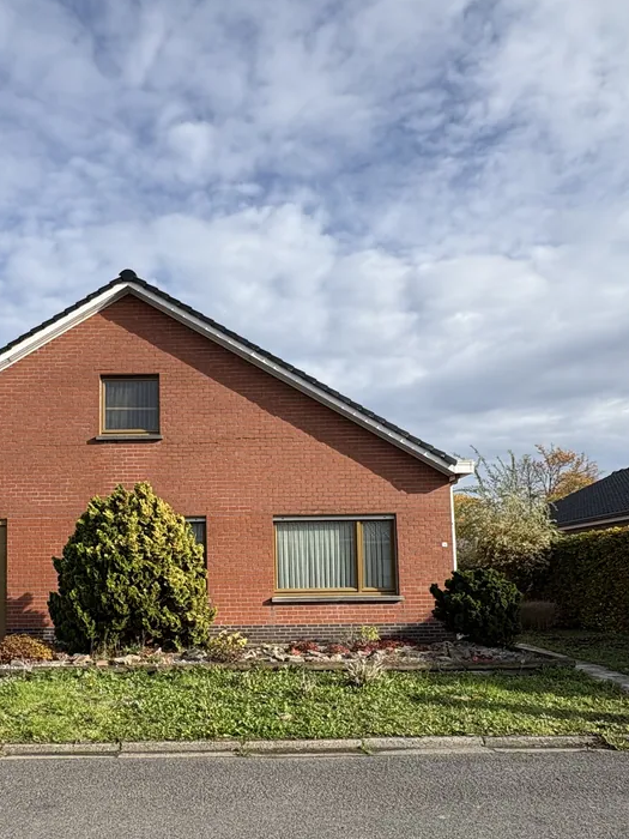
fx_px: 678
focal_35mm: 28
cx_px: 210
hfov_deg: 48.9
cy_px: 537
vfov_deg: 62.3
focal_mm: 2.22
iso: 50
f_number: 2.2
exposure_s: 1/1323
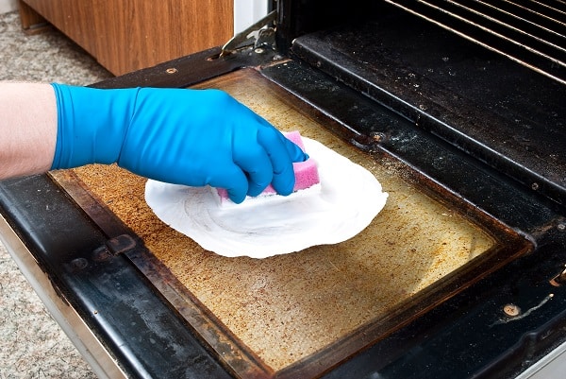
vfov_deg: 28.1
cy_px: 190
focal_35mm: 48
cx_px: 283
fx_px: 755
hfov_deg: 41.1
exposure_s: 1/200
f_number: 9
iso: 100
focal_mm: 32
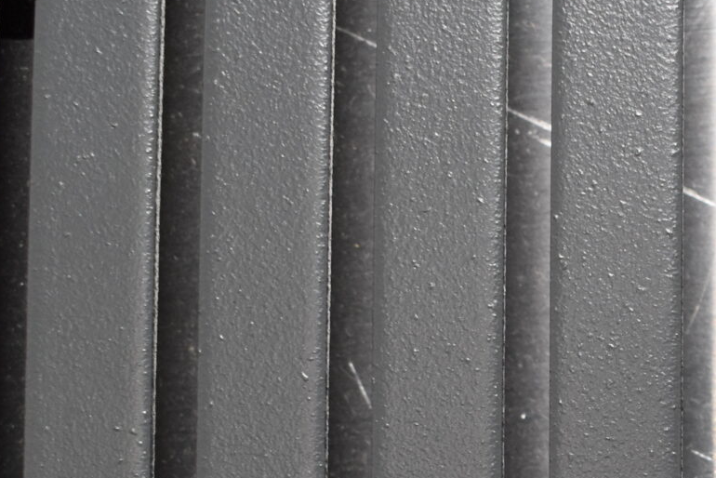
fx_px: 2281
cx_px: 956
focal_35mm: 115
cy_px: 705
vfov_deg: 11.5
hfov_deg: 16.7
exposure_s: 1/60
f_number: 6.3
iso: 400
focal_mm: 23
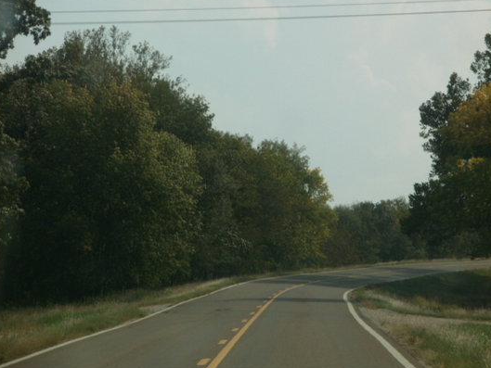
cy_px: 172
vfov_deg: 8.8
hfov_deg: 11.7
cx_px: 274
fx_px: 2398
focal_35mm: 169
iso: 100
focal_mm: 26
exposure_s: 1/640
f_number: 5.4
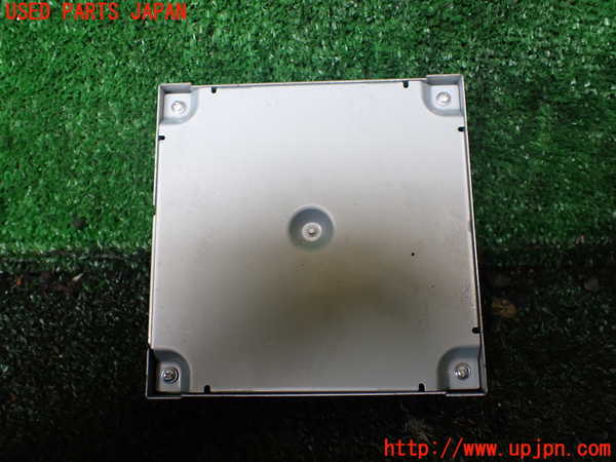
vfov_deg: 46.8
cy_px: 231
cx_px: 308
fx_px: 534
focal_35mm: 30
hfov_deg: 60.0
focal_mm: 5.4
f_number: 2.3
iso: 160
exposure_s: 1/125
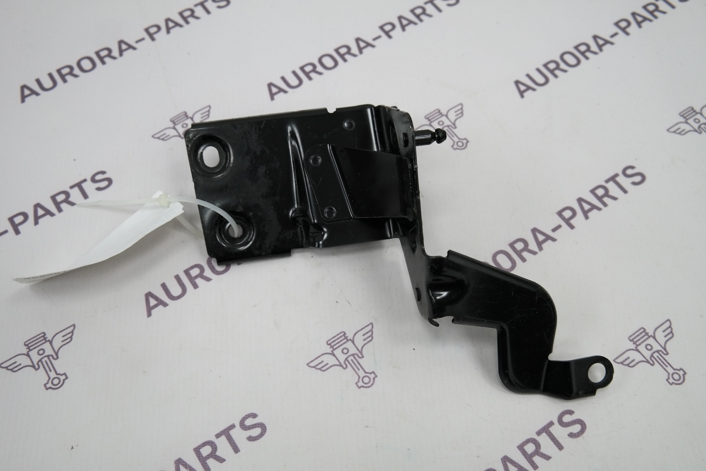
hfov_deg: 53.1
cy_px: 236
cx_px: 353
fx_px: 706
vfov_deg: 36.9
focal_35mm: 36
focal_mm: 24
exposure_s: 1/60
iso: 200
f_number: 4
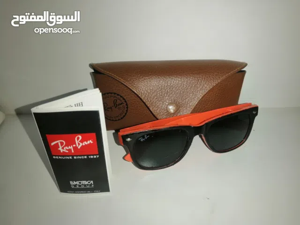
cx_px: 150
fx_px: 225
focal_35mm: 26
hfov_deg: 67.3
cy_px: 112
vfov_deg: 53.1
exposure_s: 1/50
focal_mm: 3.95
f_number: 1.8
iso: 80
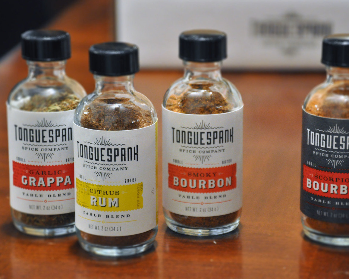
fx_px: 1844
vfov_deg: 8.7
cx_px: 193
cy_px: 140
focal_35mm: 179
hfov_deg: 10.8
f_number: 5.6
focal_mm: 105
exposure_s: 1/10
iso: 1600
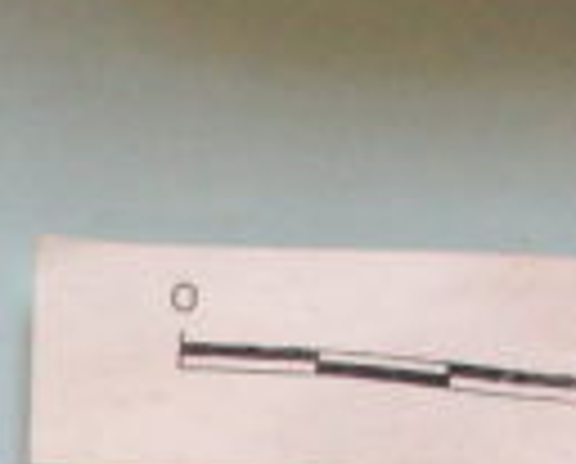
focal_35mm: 1024
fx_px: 17496
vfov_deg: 1.5
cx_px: 904
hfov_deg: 1.9
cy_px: -74
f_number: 4
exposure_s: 1/360
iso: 400
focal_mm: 44.8
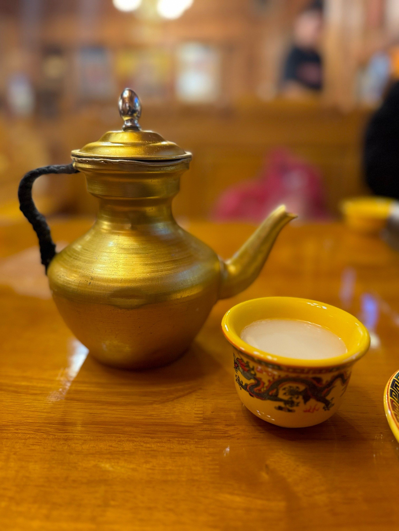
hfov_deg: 56.8
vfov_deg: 71.6
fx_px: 369
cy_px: 266
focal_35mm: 24
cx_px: 200
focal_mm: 6.76
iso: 320
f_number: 1.78
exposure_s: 1/50
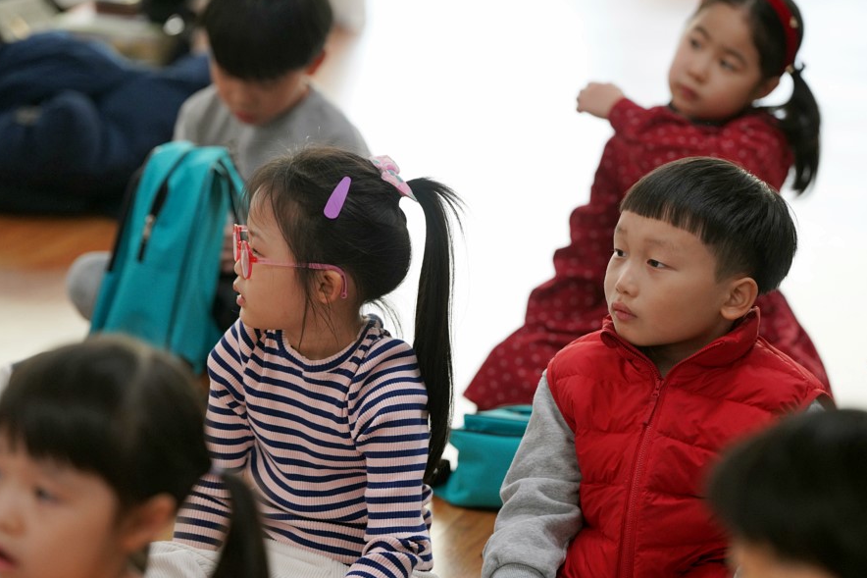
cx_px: 436
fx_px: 3997
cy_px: 291
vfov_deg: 8.3
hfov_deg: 12.4
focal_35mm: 166
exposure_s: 1/200
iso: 1600
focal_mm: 163
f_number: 4
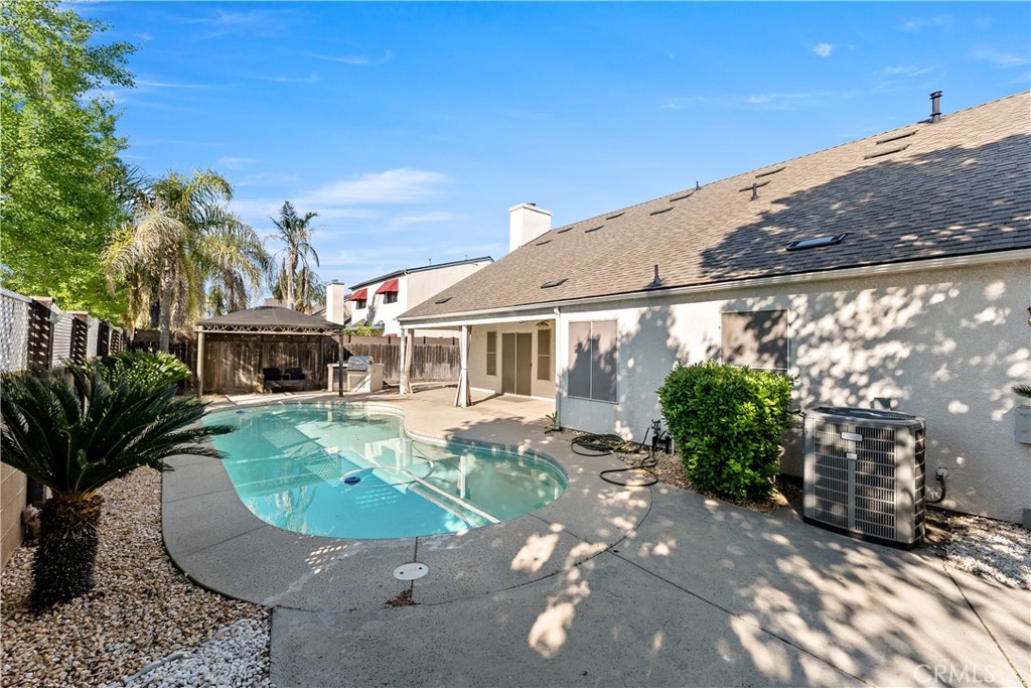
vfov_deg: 81.2
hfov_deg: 104.2
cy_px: 344
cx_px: 516
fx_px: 401
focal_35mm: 14
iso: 80
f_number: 9
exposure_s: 1/125
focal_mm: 14
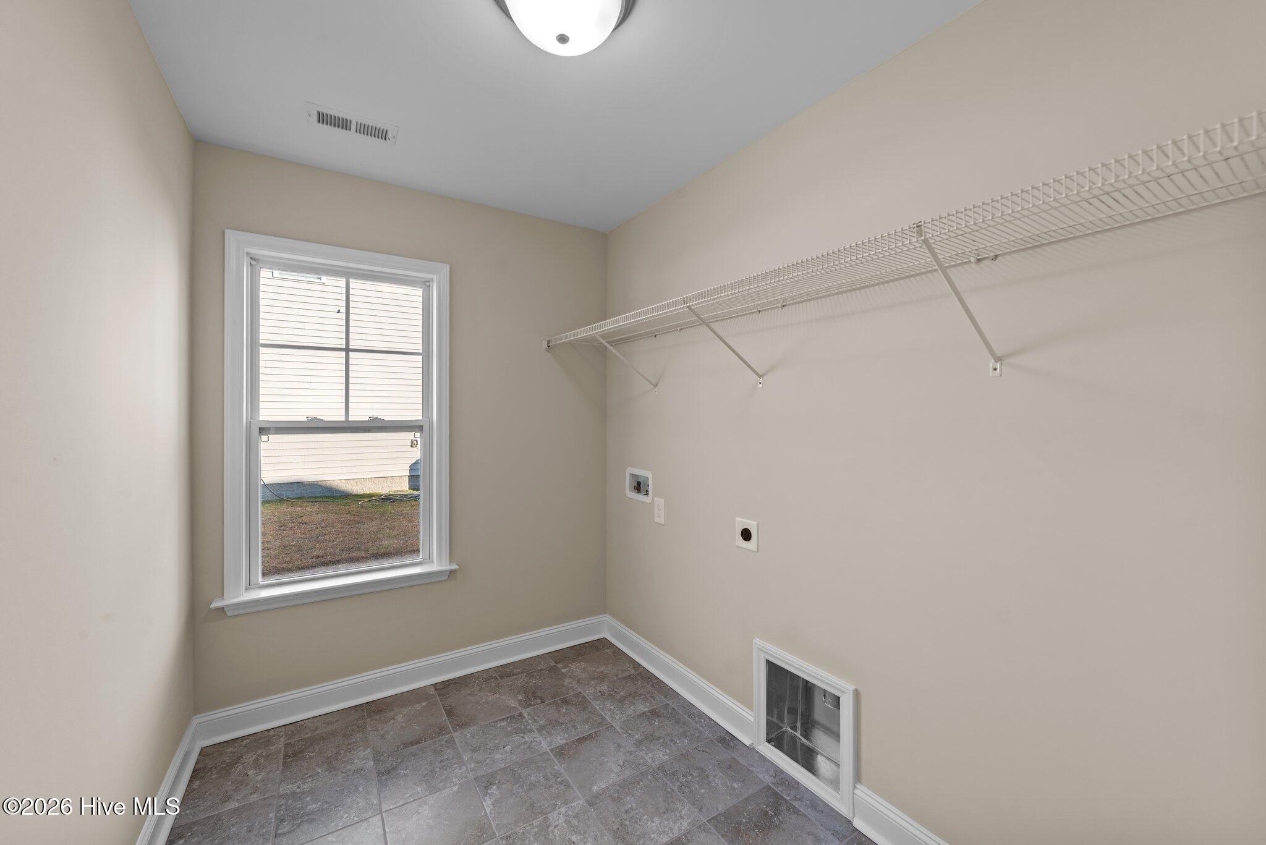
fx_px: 492
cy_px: 422
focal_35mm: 14
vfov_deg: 81.3
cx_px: 633
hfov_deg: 104.2
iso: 100
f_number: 9
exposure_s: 1/4
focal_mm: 14
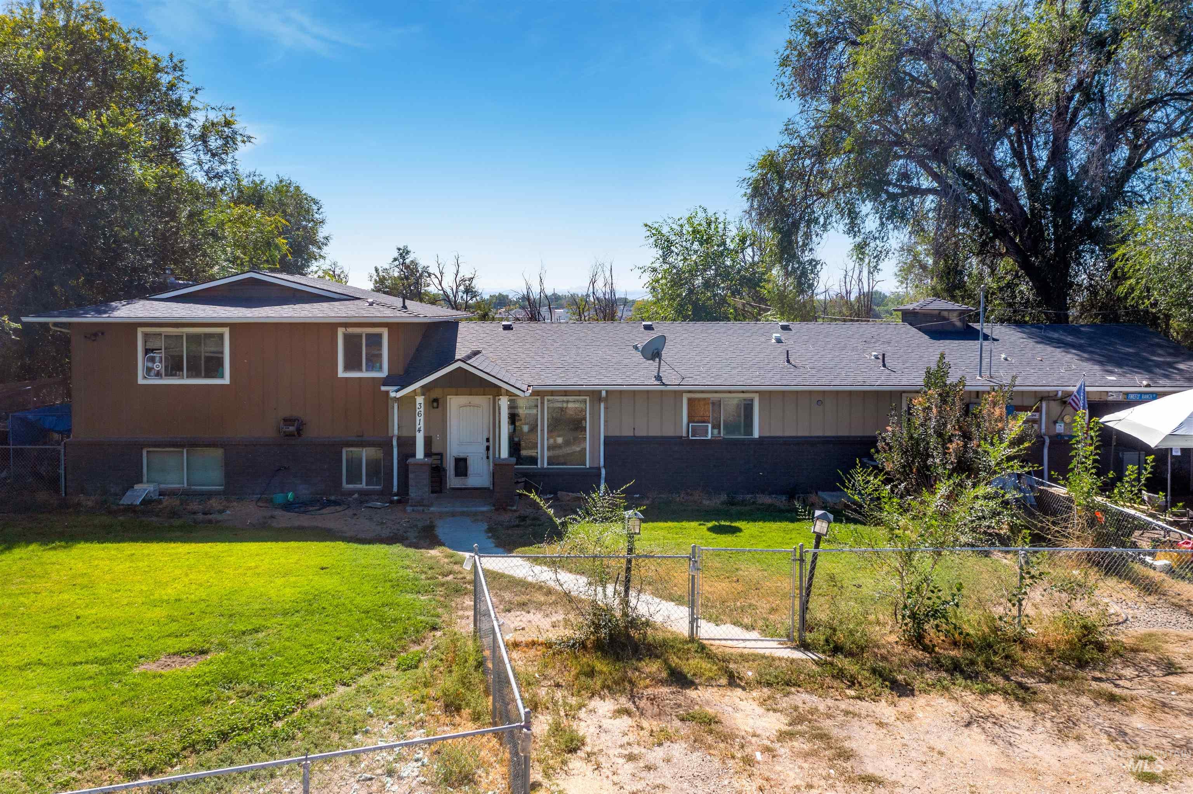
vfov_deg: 46.4
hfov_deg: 65.5
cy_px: 397
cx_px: 596
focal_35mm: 28
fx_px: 928
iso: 100
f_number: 5.6
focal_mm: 10.26
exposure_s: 1/640
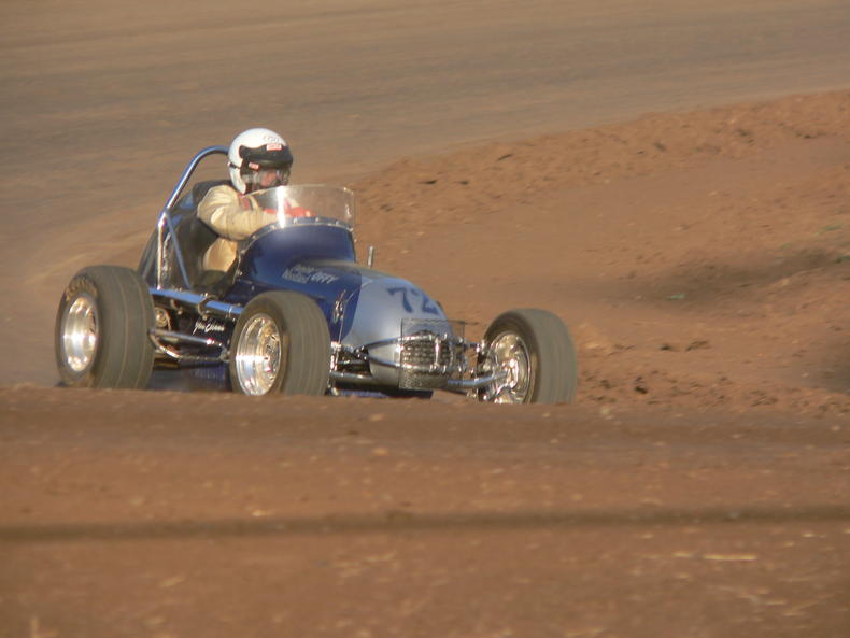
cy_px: 319
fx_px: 10267
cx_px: 425
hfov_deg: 4.7
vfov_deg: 3.6
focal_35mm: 418
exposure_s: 1/400
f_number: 4
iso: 80
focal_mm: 69.6
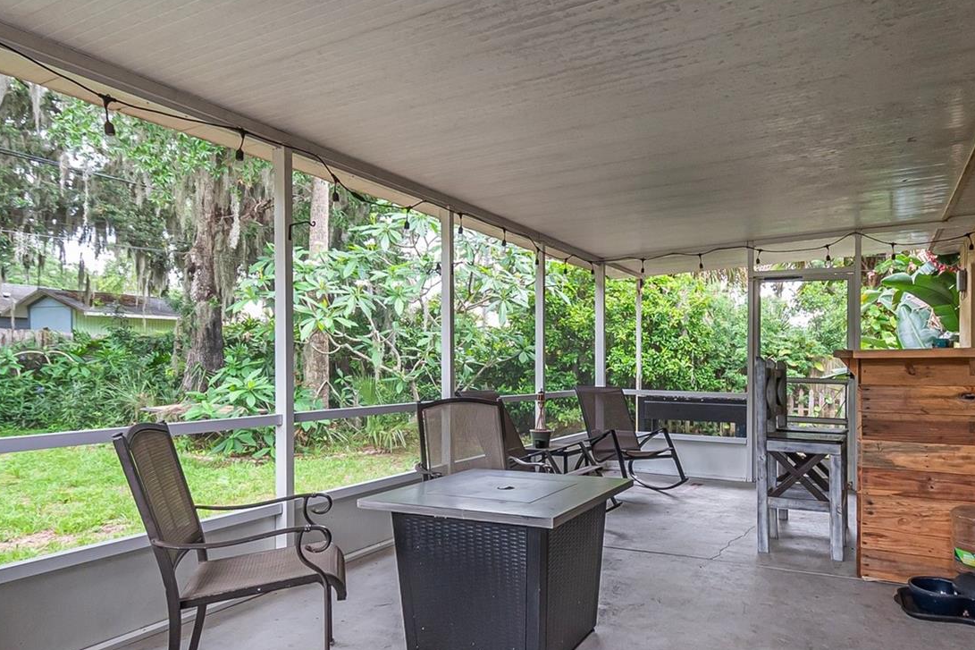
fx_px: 596
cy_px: 409
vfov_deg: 56.5
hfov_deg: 78.1
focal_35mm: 22
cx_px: 563
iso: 560
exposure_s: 1/125
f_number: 4.5
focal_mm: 10
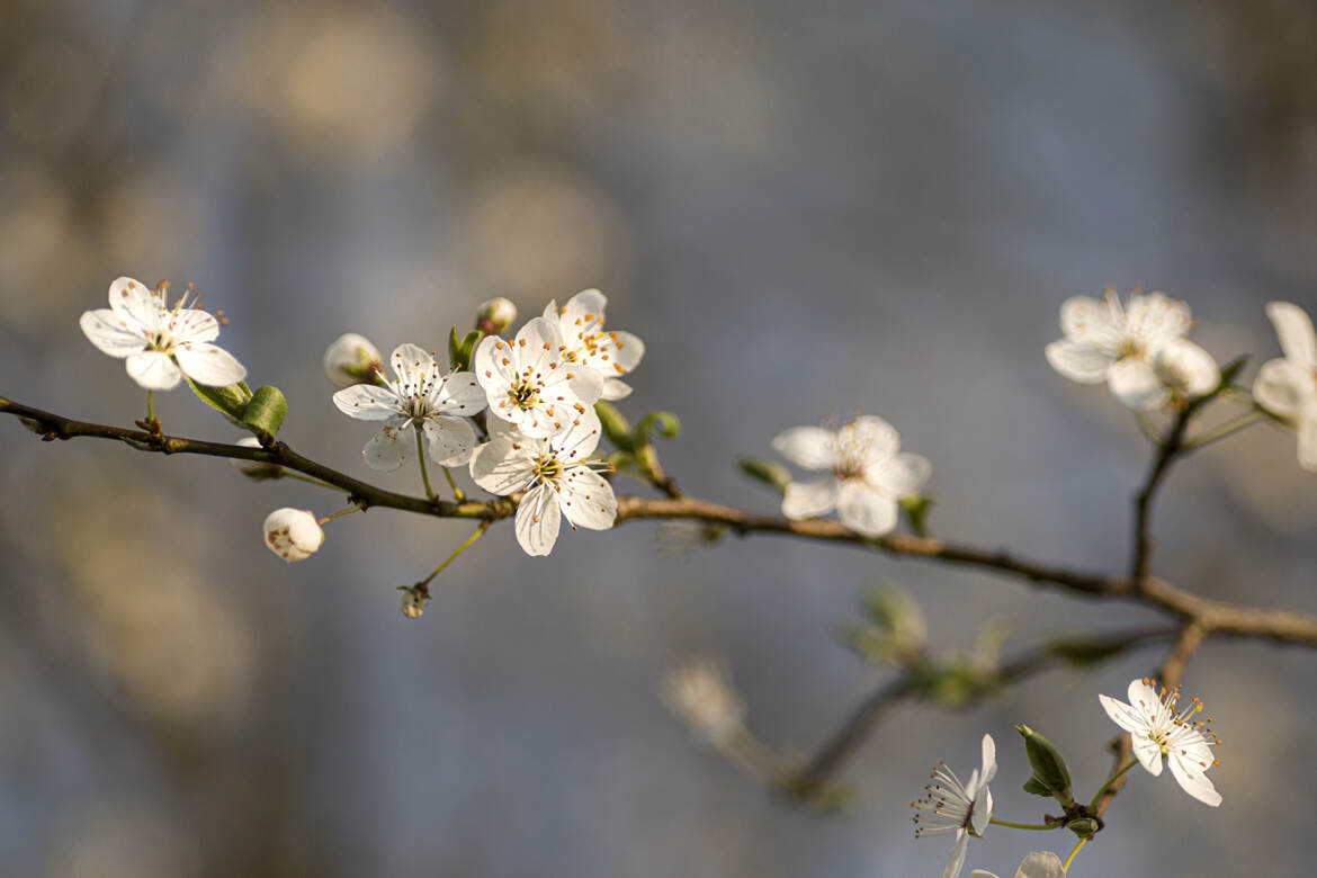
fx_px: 4938
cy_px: 439
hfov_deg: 15.2
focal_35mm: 135
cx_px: 658
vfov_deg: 10.2
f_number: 3.2
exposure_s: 1/2000
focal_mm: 90
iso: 250
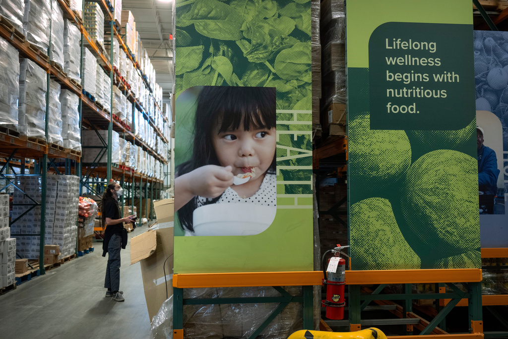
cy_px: 170
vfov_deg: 40.0
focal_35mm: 33
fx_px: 466
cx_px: 254
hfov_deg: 57.2
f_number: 2.8
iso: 1250
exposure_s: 1/50
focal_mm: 33
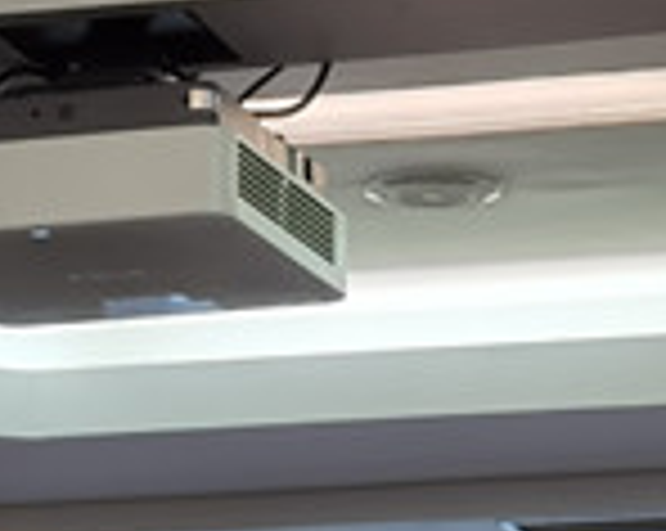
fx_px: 4606
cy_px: 994
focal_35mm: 234
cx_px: -27
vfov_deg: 6.4
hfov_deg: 8.2
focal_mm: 6.71
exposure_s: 1/73.5
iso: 50
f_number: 1.9
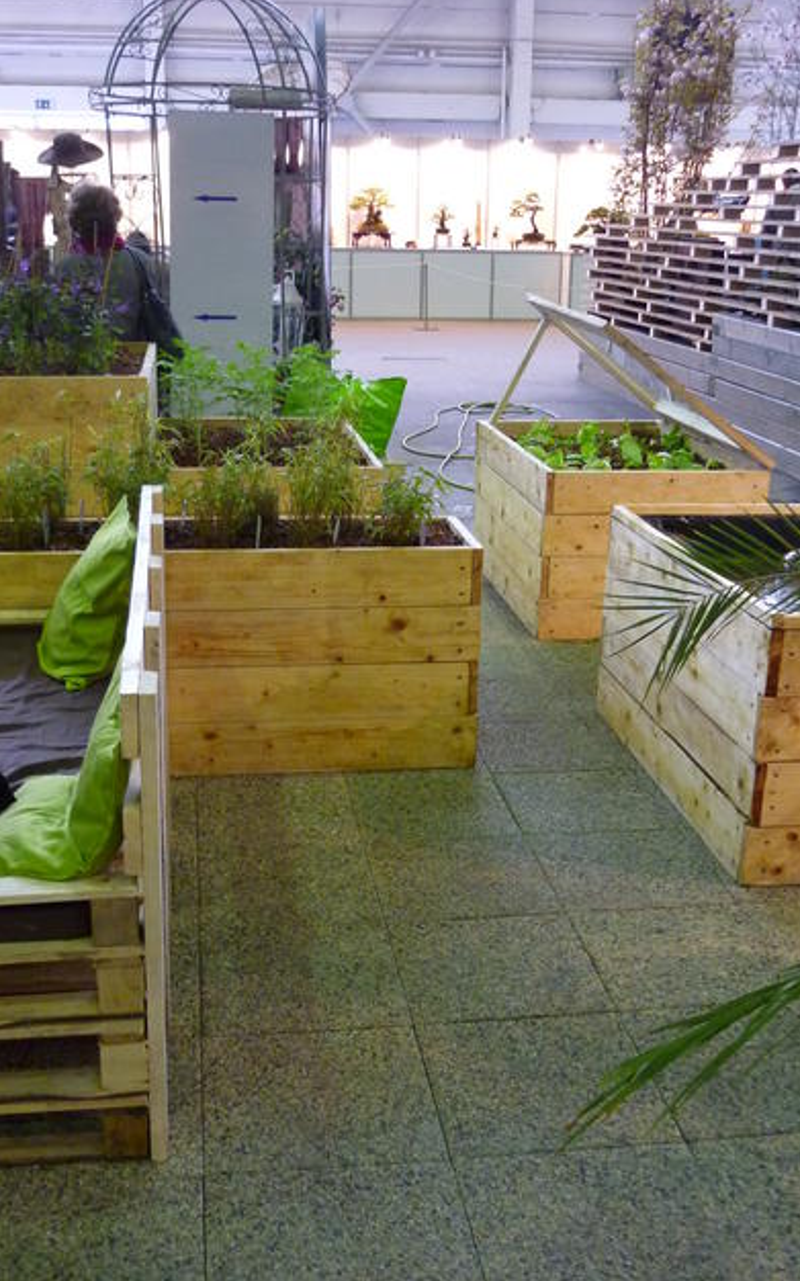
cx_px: 407
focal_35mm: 39
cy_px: 630
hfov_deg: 32.8
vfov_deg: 50.4
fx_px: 1361
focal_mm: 5.9
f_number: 2.9
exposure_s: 1/13
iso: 400
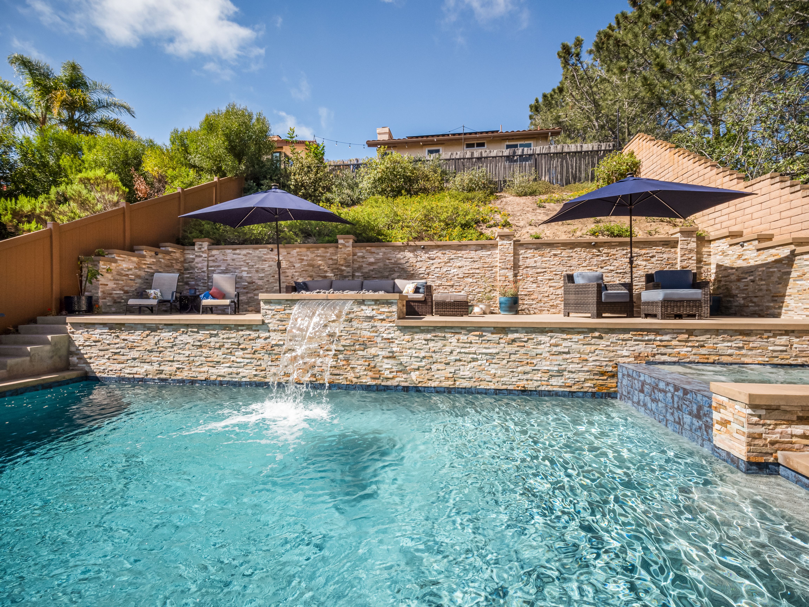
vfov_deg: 85.7
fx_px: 327
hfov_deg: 102.1
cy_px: 304
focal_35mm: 14
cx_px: 404
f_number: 8
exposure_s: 1/400
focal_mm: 7
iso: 200
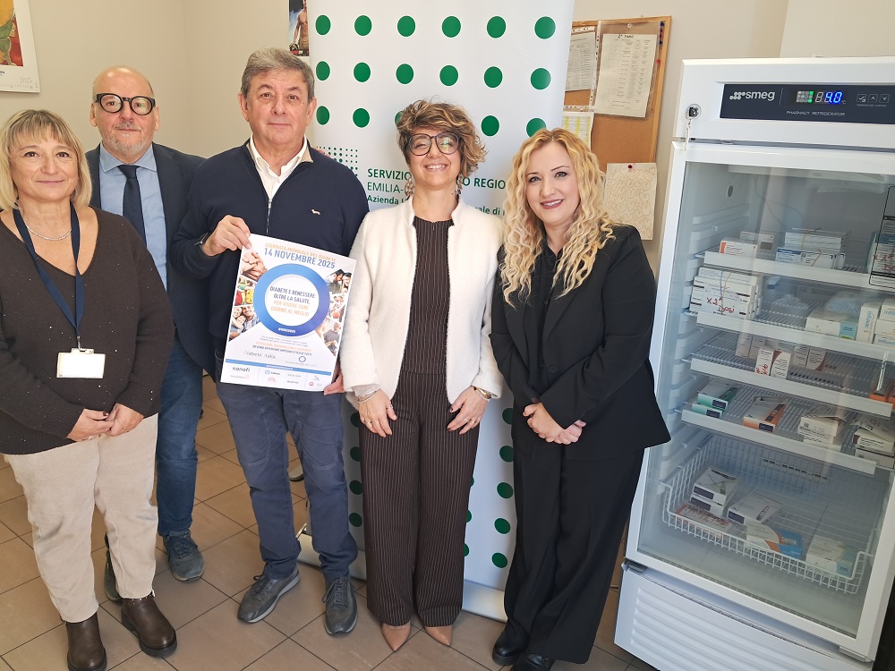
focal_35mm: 27
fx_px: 698
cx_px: 448
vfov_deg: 51.4
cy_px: 336
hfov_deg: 65.3
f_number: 1.8
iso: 125
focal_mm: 4
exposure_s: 1/50
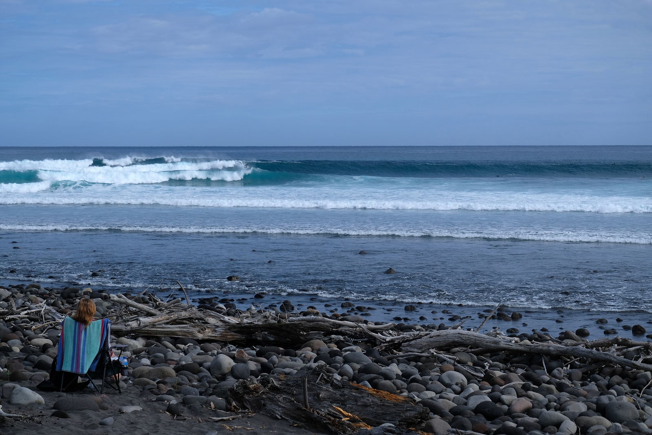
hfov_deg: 22.9
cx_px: 326
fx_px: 1612
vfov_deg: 15.4
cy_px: 218
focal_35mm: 89
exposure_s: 1/1600
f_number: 6.4
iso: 200
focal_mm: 59.6
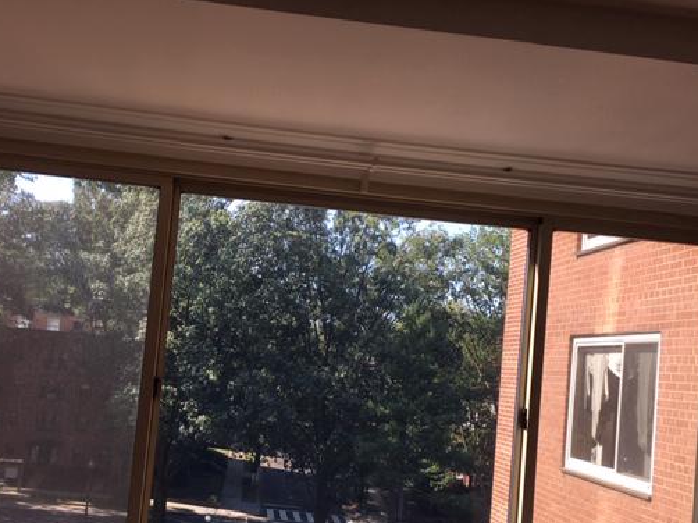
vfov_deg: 38.4
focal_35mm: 37
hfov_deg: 49.9
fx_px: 746
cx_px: 292
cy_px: 331
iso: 25
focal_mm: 4.15
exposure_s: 1/379
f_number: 2.2
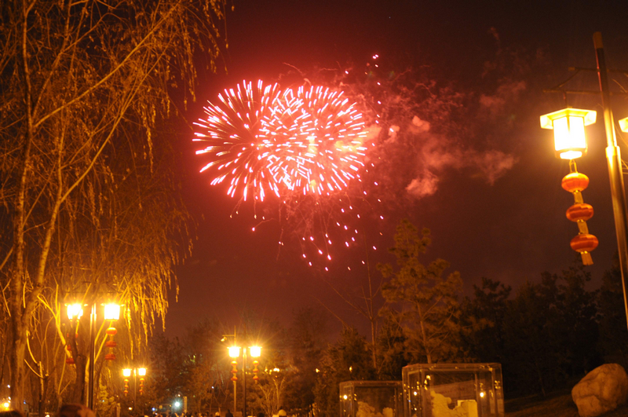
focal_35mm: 46
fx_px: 810
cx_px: 314
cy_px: 208
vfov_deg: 28.9
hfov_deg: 42.4
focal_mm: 31
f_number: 2.8
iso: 640
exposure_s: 1/13
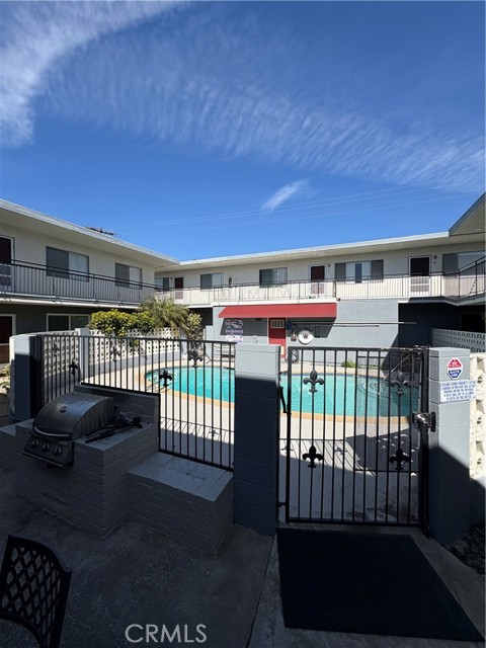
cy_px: 324
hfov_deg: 85.7
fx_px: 262
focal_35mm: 14
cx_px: 243
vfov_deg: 102.1
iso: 40
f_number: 2.2
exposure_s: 1/2770
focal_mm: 2.22
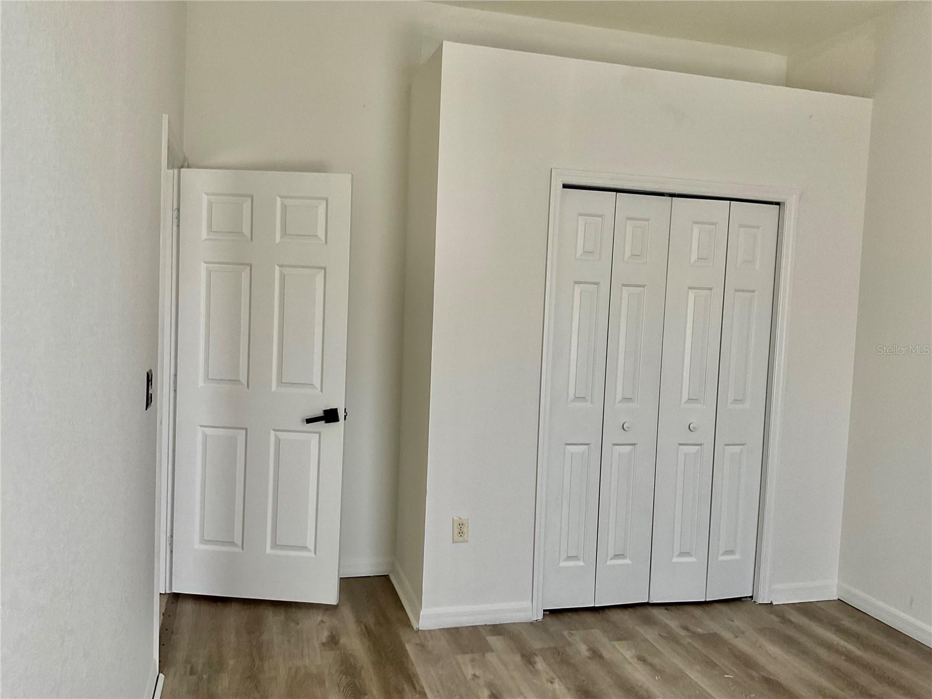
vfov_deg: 48.2
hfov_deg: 61.7
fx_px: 781
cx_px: 466
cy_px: 350
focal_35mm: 29
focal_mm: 3
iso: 64
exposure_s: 1/120
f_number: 1.8
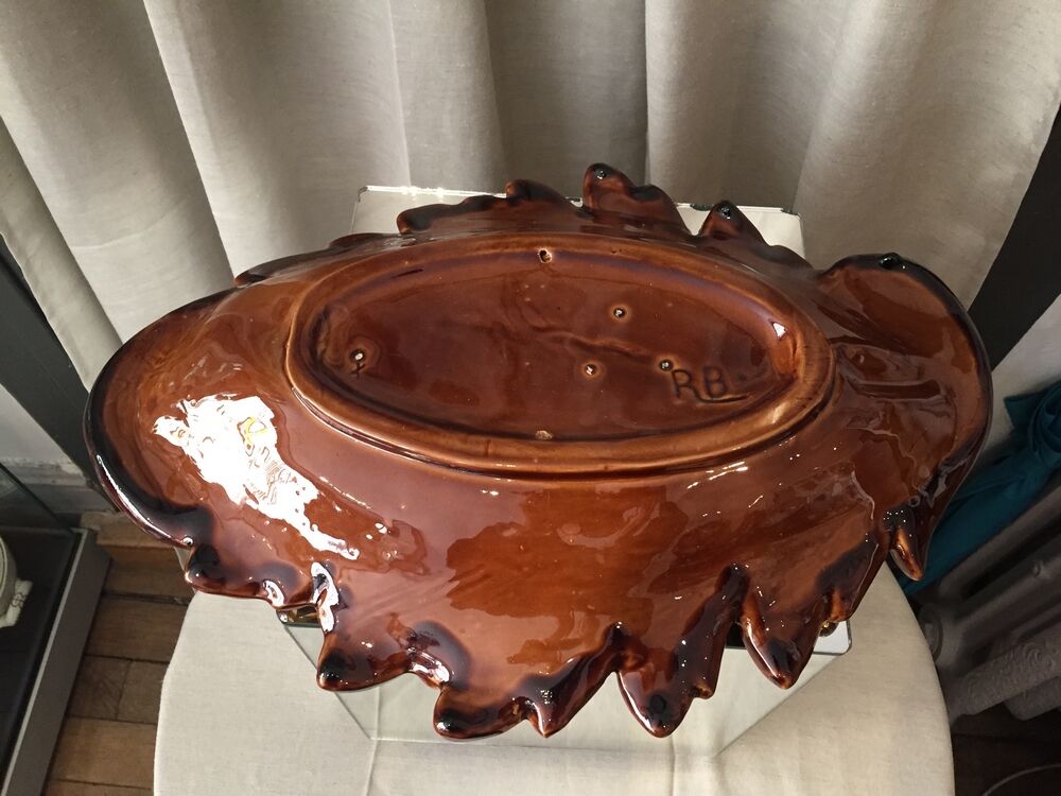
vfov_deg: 48.2
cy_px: 398
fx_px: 889
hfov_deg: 61.7
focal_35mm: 29
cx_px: 530
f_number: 2.2
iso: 250
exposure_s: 1/33
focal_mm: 4.15
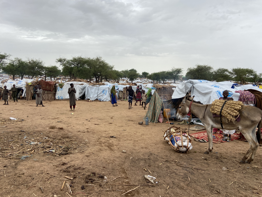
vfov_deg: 53.1
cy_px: 98
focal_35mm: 26
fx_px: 197
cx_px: 131
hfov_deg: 67.3
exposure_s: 1/1808
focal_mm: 4.25
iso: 32
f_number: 1.8
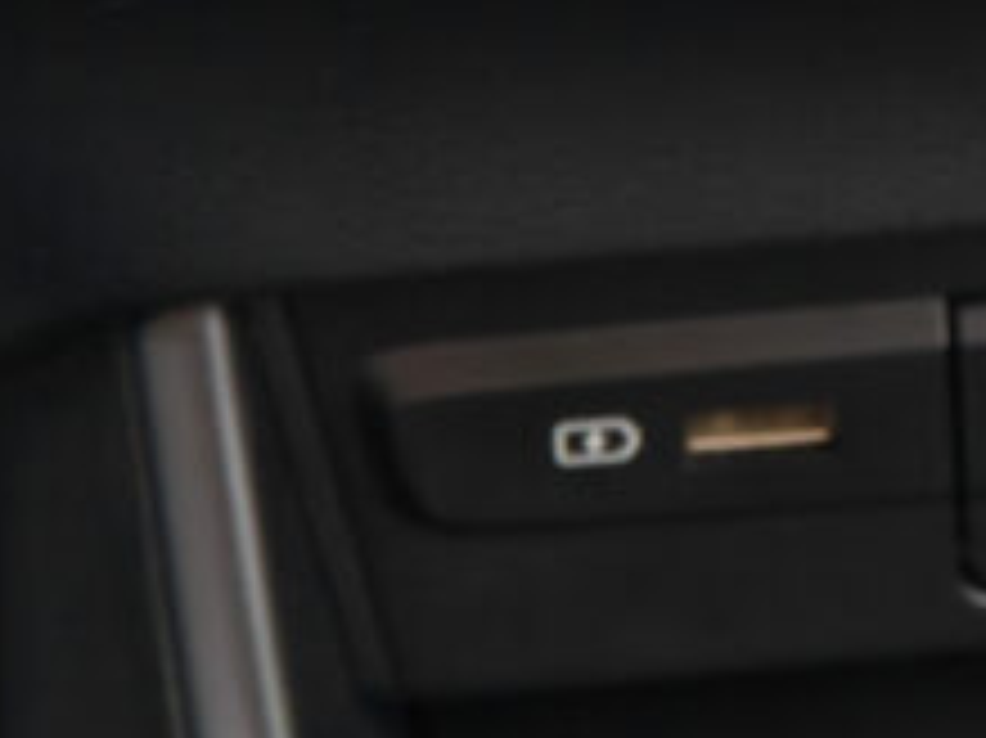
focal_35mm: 153
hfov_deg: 12.5
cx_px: 1310
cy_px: -232
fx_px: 4356
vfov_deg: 9.5
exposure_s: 1/20
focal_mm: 22.8
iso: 2000
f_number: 8
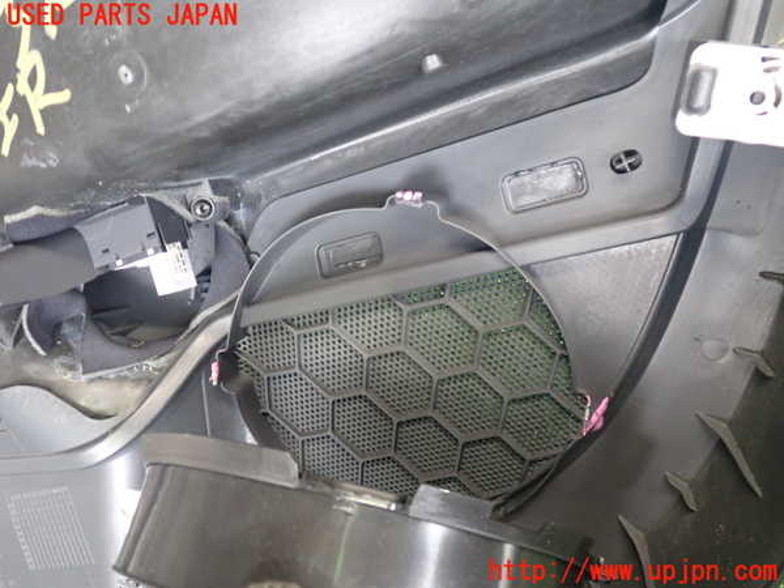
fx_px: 679
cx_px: 392
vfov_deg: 46.8
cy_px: 294
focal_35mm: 30
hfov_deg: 60.0
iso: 500
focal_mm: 5.4
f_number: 2.3
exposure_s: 1/30
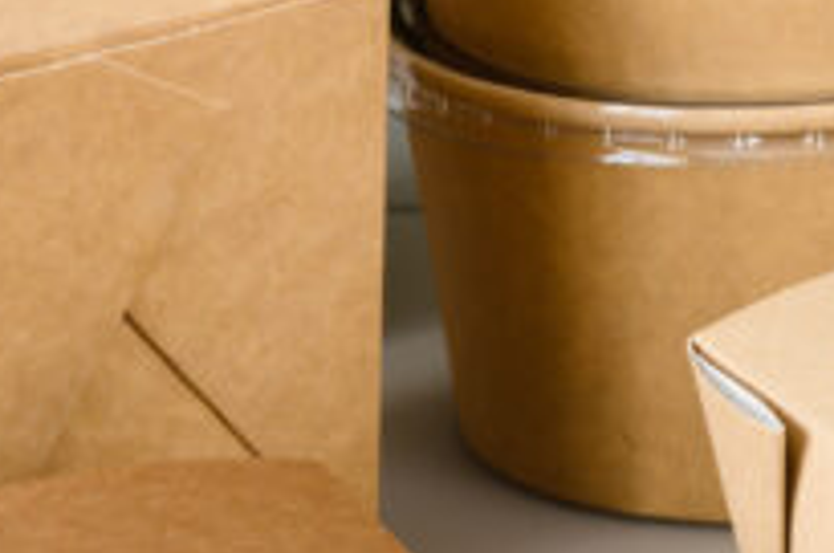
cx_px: 1892
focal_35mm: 250
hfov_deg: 7.7
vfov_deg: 5.5
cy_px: 421
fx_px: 5783
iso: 125
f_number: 11
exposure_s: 1/3.33
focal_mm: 50
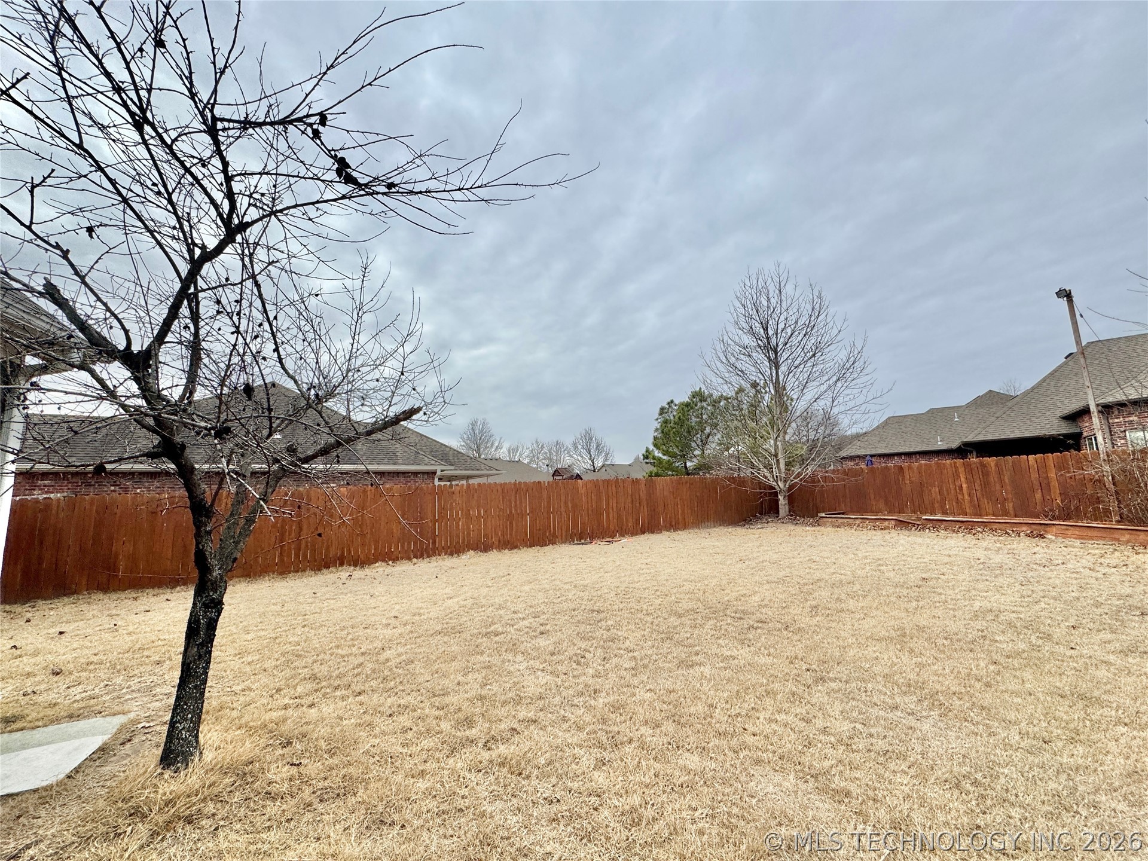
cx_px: 574
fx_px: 464
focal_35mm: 14
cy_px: 430
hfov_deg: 102.1
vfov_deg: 85.7
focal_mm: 2.22
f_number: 2.2
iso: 50
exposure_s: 1/2273
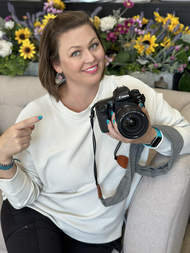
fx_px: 403
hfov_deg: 26.5
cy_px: 118
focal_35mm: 55
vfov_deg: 34.9
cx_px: 84
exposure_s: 1/120
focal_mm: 6.86
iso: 100
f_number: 1.78
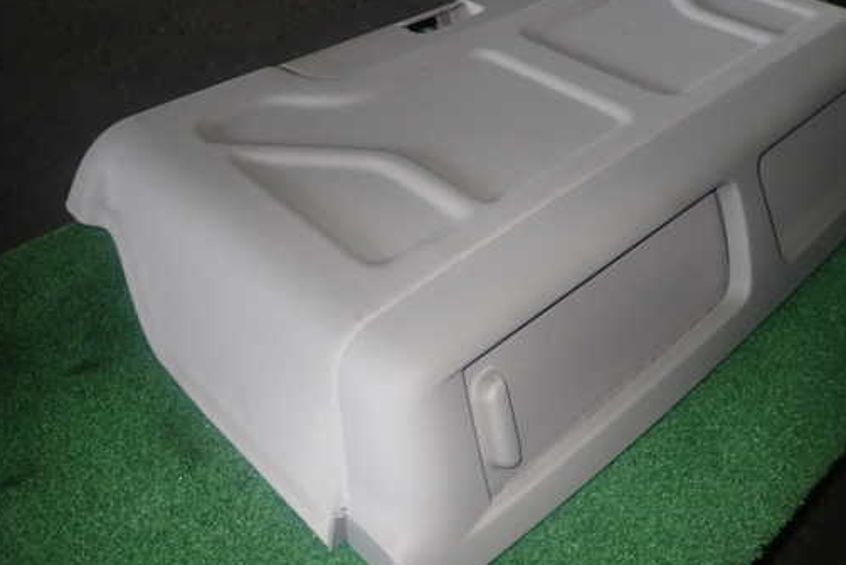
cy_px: 293
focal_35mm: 31
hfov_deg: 59.9
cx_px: 494
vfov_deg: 42.4
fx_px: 729
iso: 200
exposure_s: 1/30
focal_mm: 4.5
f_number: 5.6
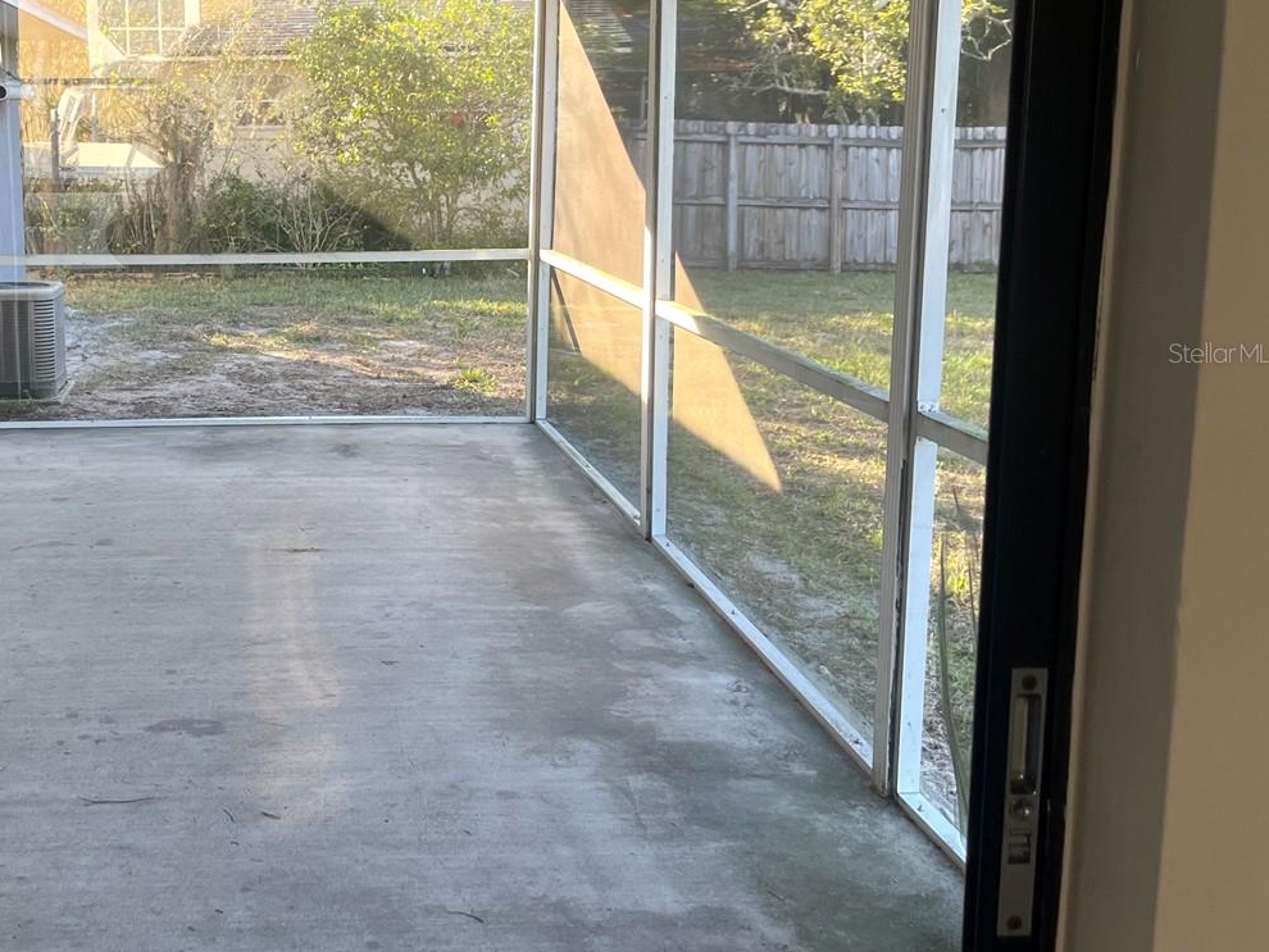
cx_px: 264
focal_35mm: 42
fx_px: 1540
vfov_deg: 34.2
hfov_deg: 42.9
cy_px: 352
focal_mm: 5.1
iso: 50
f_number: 1.6
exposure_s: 1/121
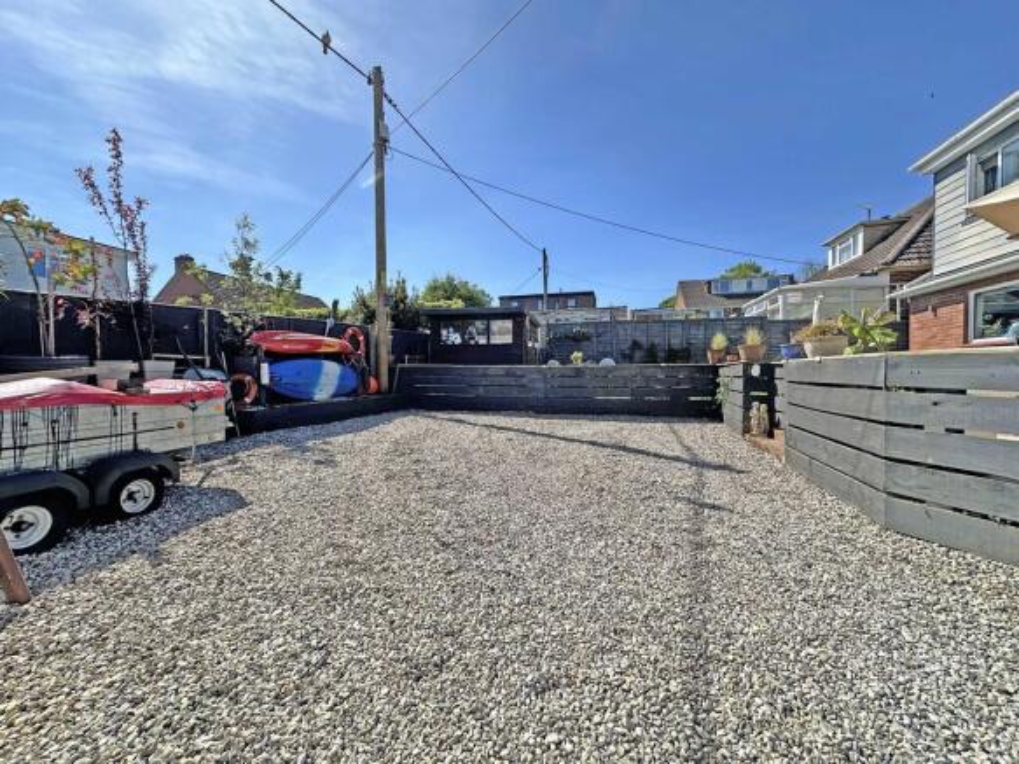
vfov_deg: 85.7
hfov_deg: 102.1
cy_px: 382
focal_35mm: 14
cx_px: 510
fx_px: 412
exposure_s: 1/2053
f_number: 2.2
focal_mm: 2.22
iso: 50
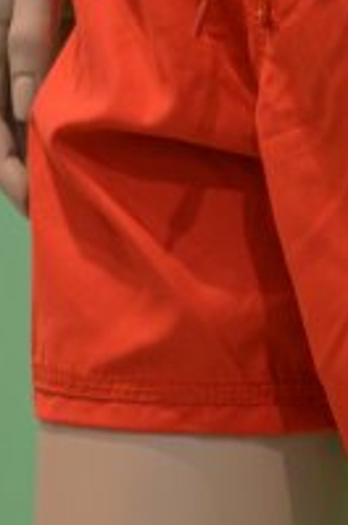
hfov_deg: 6.7
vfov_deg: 10.1
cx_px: 465
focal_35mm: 204
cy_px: 121
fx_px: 2961
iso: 560
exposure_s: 1/30
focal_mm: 45
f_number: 4.8
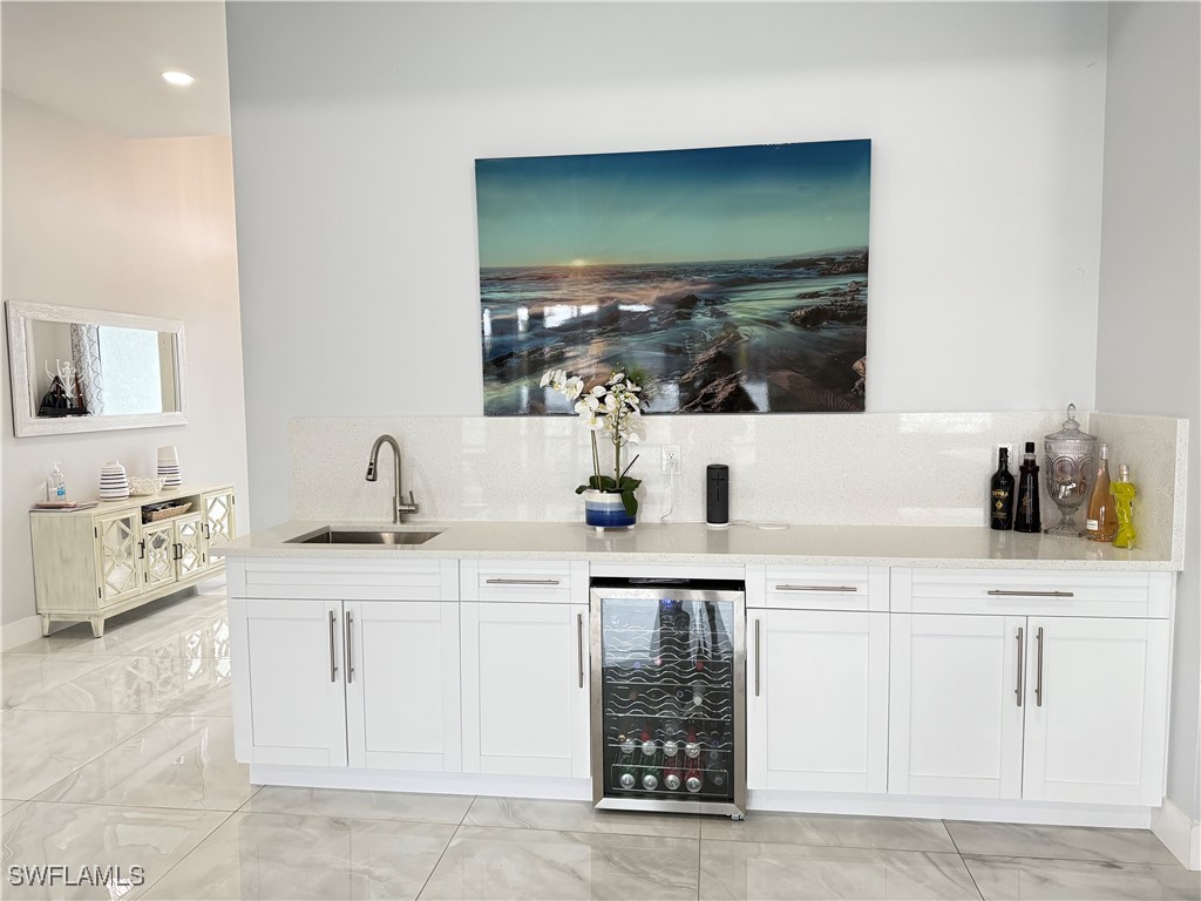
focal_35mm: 24
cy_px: 450
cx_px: 600
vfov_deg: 56.8
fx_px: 833
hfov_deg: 71.6
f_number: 1.78
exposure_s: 1/60
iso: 250
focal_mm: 6.76
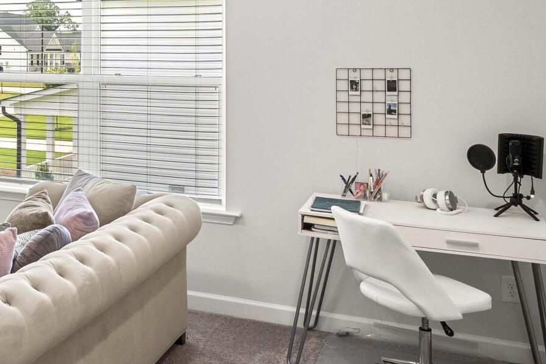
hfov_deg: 38.6
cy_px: 70
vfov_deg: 28.0
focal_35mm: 47
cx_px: 41
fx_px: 713
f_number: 8
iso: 800
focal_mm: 14
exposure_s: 1/15
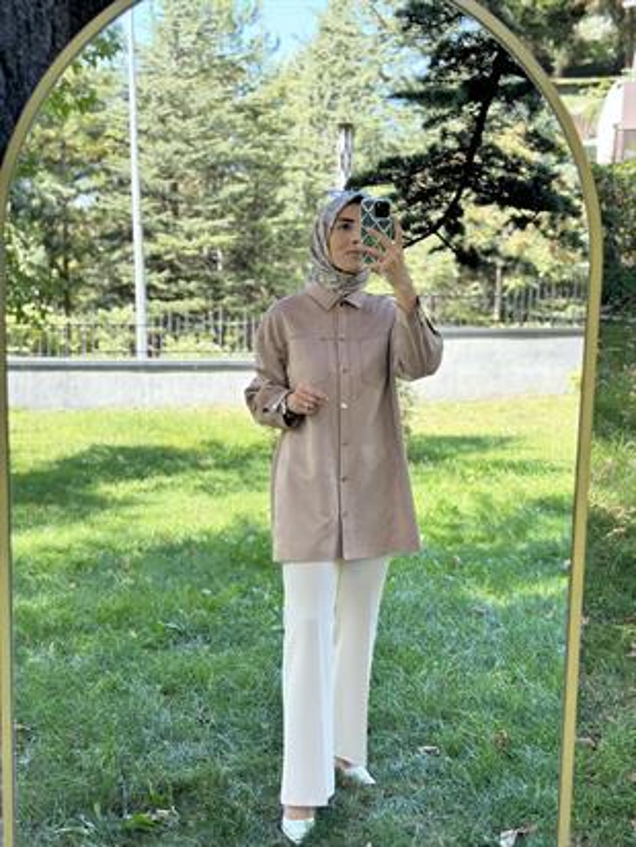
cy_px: 424
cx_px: 318
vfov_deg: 39.6
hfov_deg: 30.3
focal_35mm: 48
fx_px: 1175
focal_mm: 6.86
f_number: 1.78
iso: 80
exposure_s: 1/501
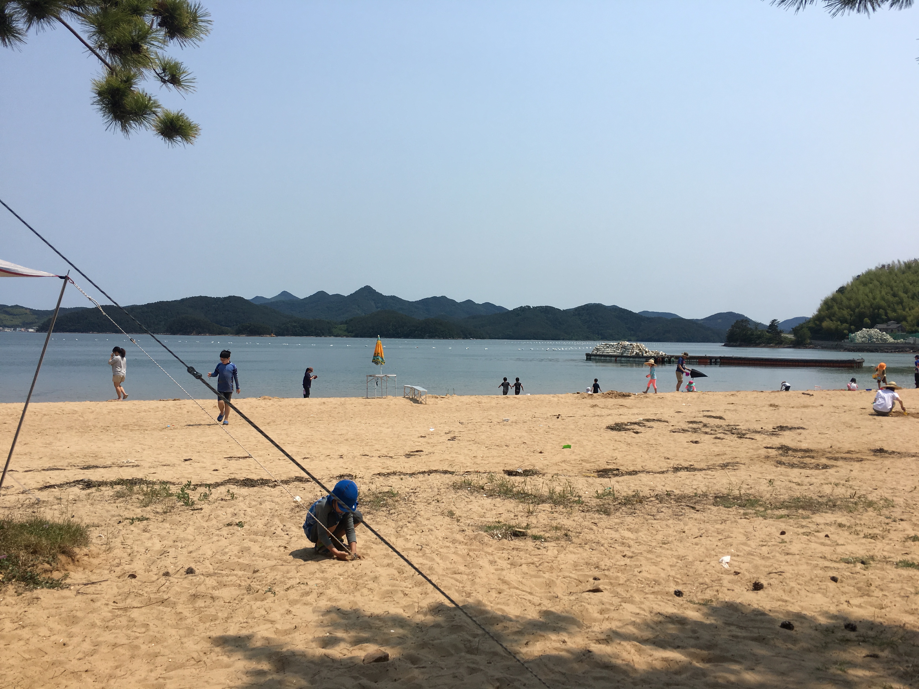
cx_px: 460
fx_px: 770
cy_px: 344
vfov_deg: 48.2
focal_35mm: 29
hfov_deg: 61.7
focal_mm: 4.15
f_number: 2.2
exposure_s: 1/2959
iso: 25
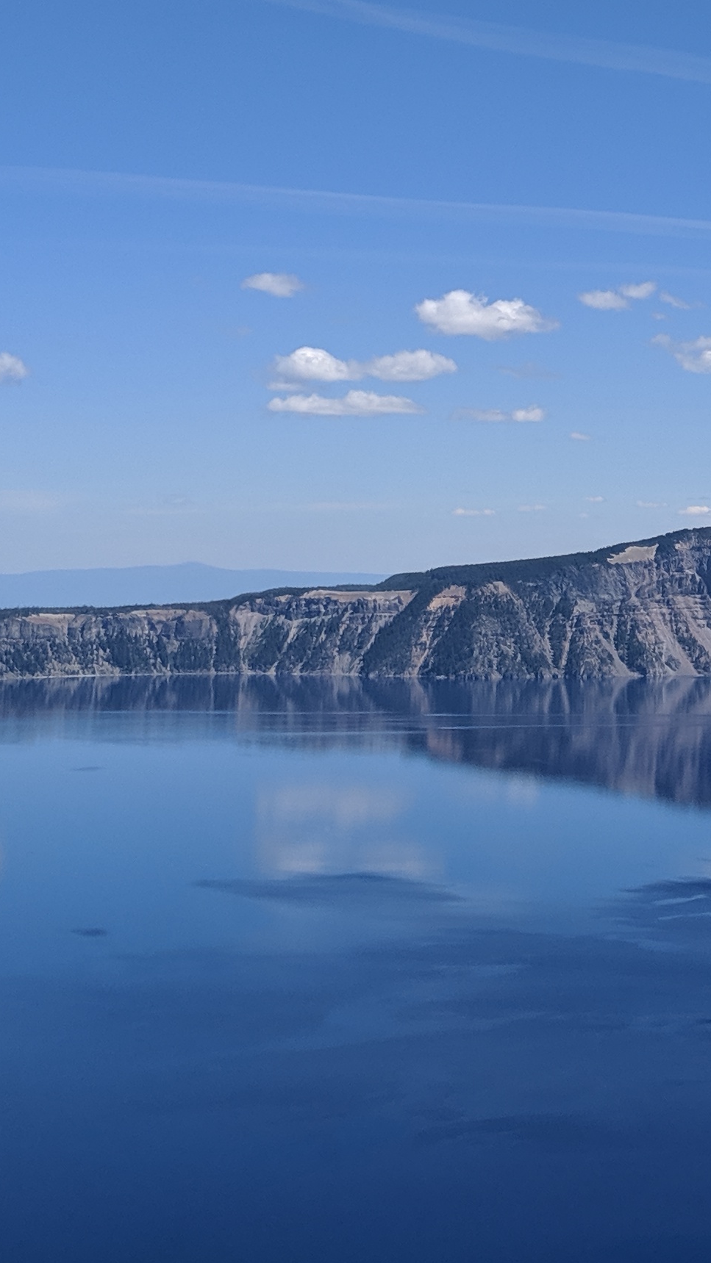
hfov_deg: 17.0
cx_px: 743
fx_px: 2313
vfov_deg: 29.6
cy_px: 200
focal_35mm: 69
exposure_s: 1/3356
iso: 56
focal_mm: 4.44
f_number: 1.8
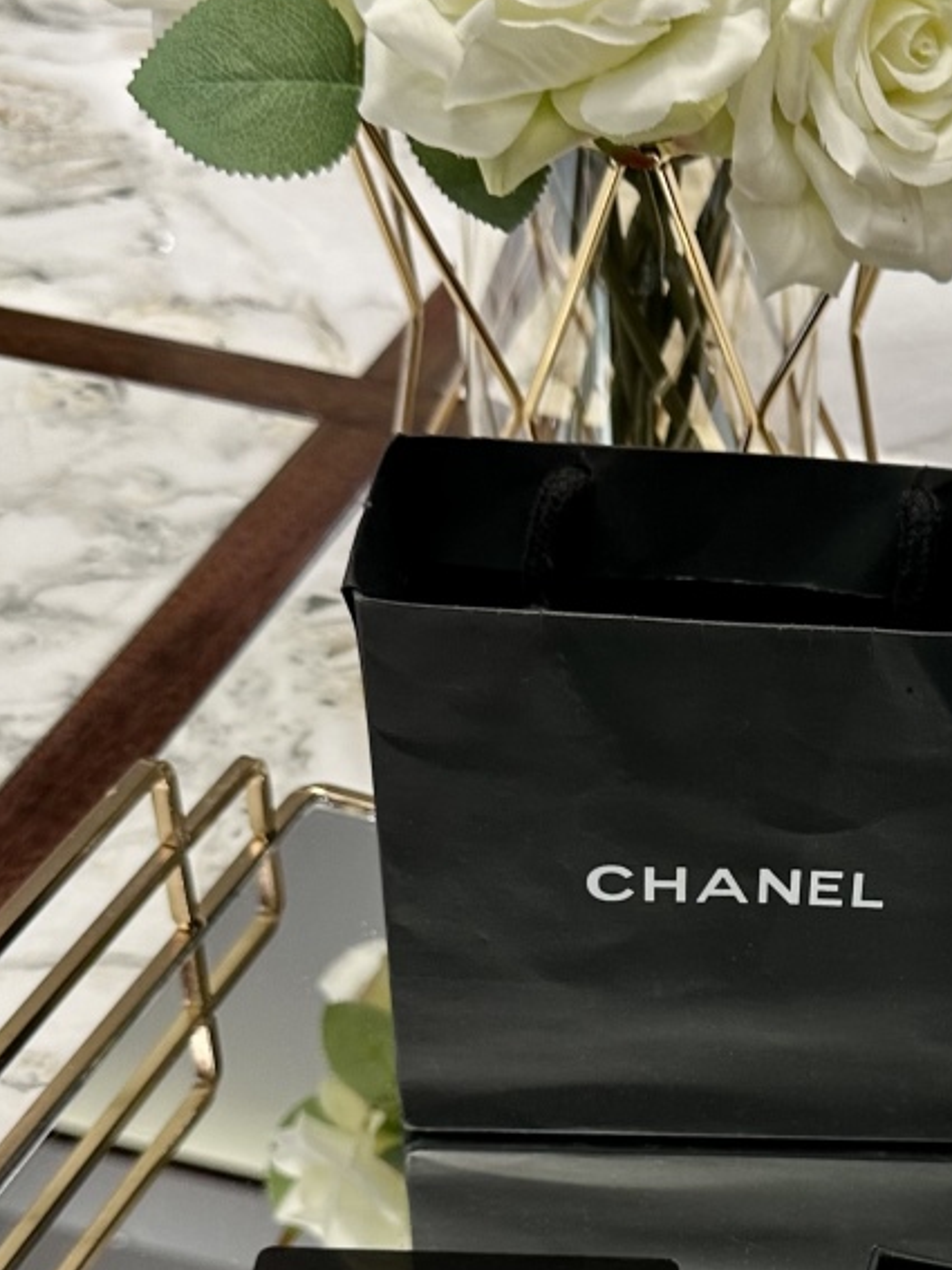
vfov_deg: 31.4
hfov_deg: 22.8
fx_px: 2238
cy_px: 867
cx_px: 1012
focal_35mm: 61
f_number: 1.78
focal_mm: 6.86
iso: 125
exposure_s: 1/50
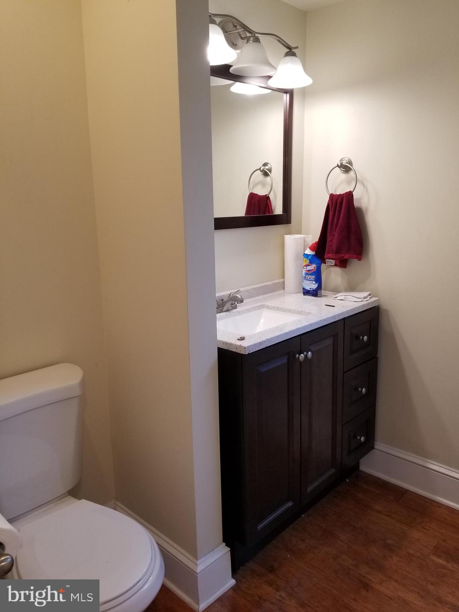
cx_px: 230
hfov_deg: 53.1
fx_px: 460
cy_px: 306
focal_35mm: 26
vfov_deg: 67.3
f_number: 1.7
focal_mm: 4.25
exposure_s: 1/60
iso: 80
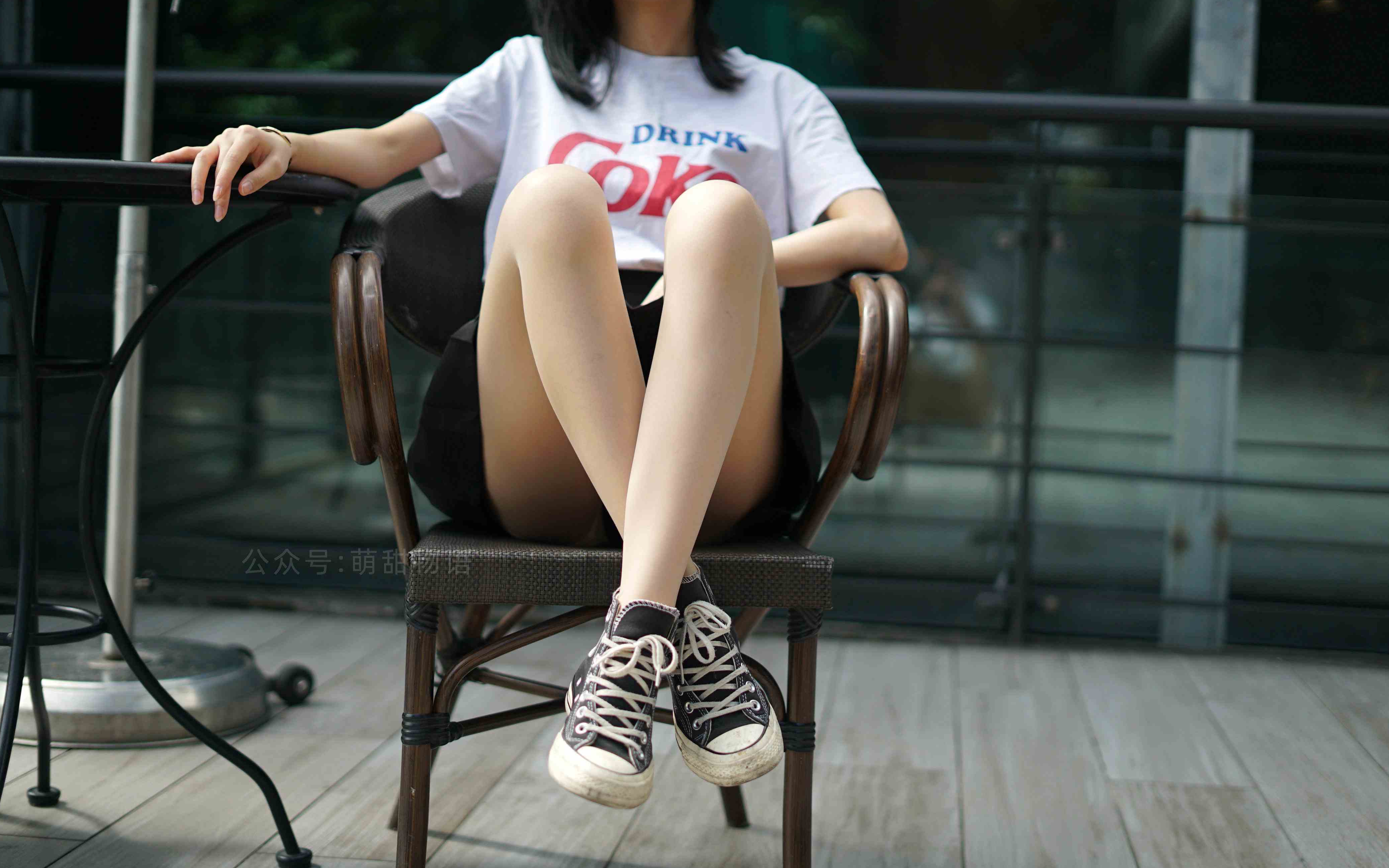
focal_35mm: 52
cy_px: 437
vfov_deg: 24.9
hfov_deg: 38.9
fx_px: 1968
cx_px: 685
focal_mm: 50
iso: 200
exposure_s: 1/4000
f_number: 1.8
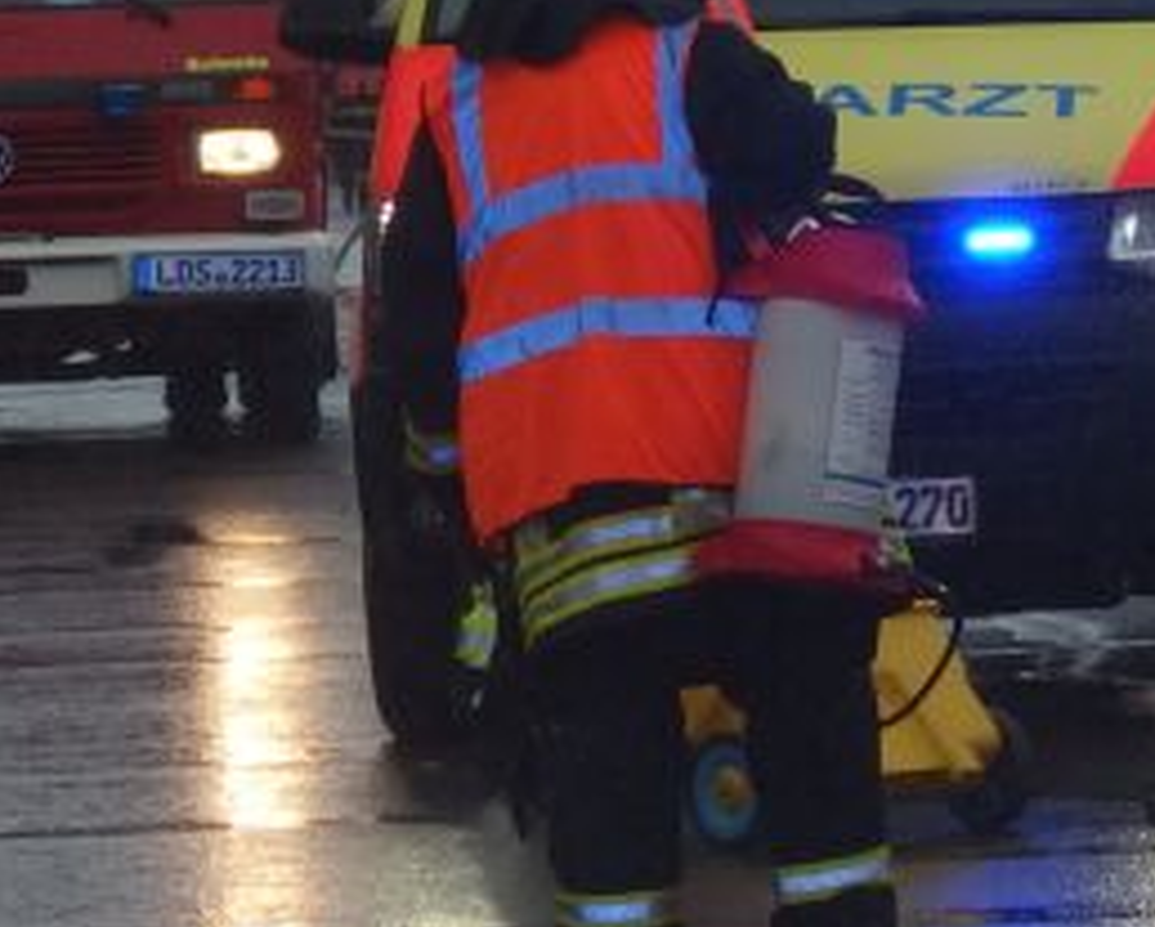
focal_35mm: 425
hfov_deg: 4.5
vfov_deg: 3.6
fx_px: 14544
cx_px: 1280
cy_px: 242
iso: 100
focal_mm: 23.5
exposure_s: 1/250
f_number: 2.8
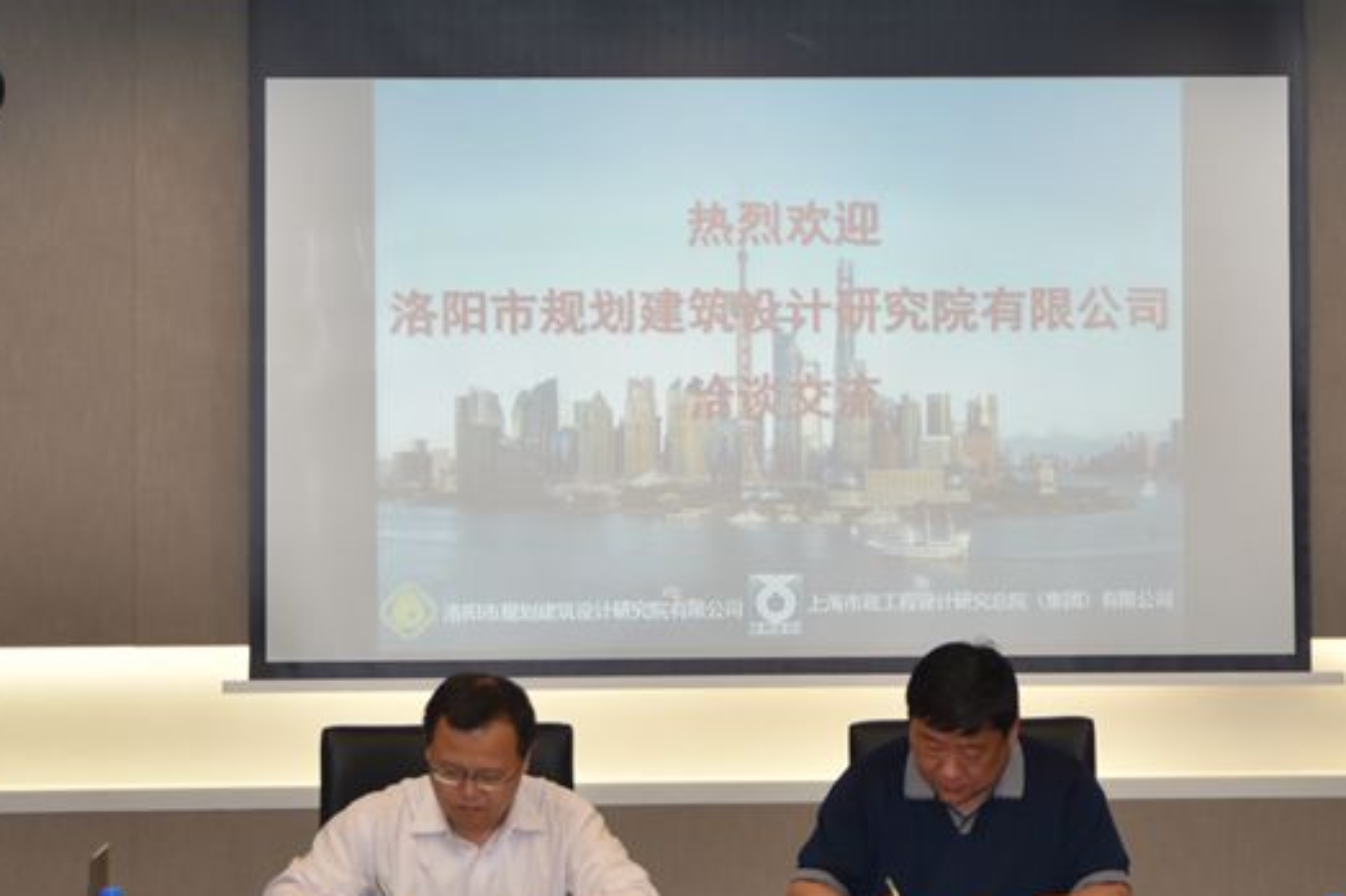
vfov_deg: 17.3
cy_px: 493
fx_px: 2953
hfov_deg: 25.7
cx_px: 735
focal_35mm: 79
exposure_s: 1/125
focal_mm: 46
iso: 320
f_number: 2.8
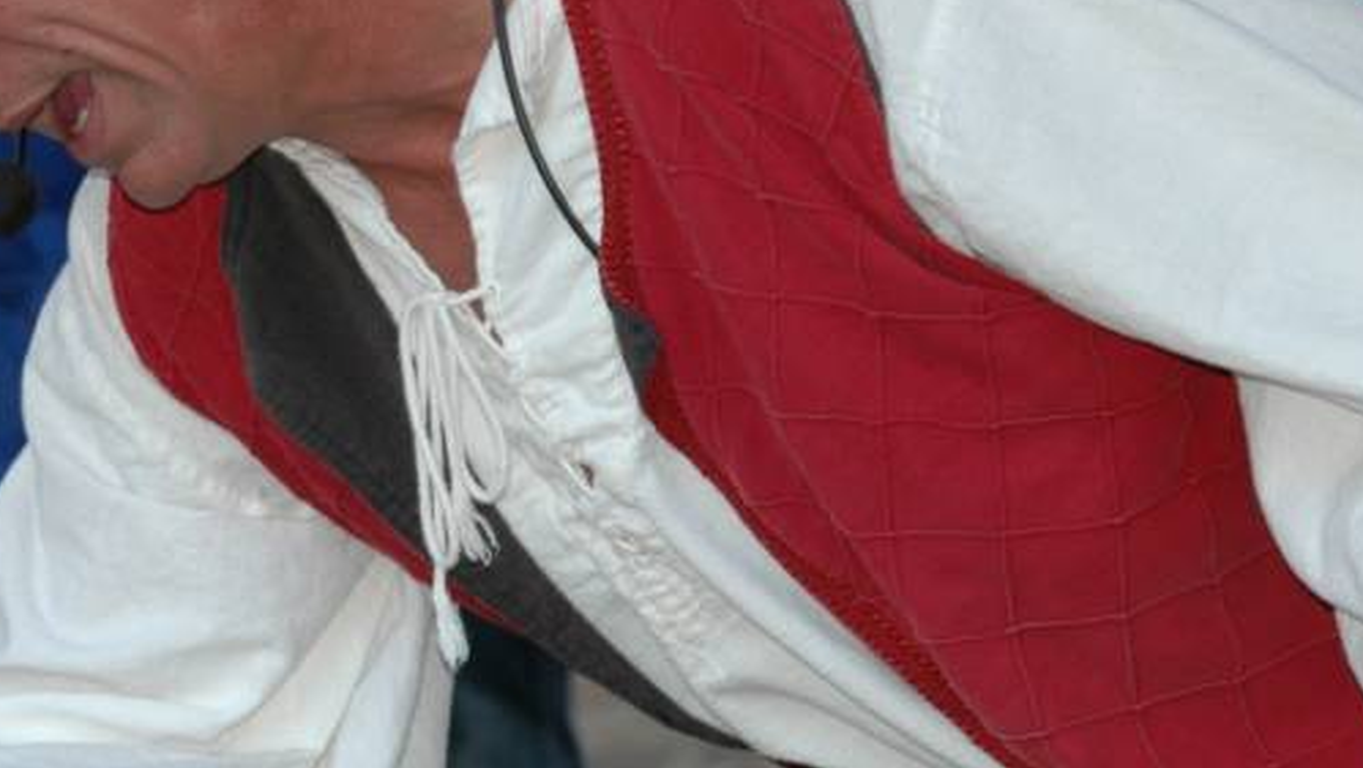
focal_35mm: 264
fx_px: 9544
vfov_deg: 4.6
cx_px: 262
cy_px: 519
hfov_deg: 8.2
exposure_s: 1/40
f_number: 5.3
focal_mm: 82
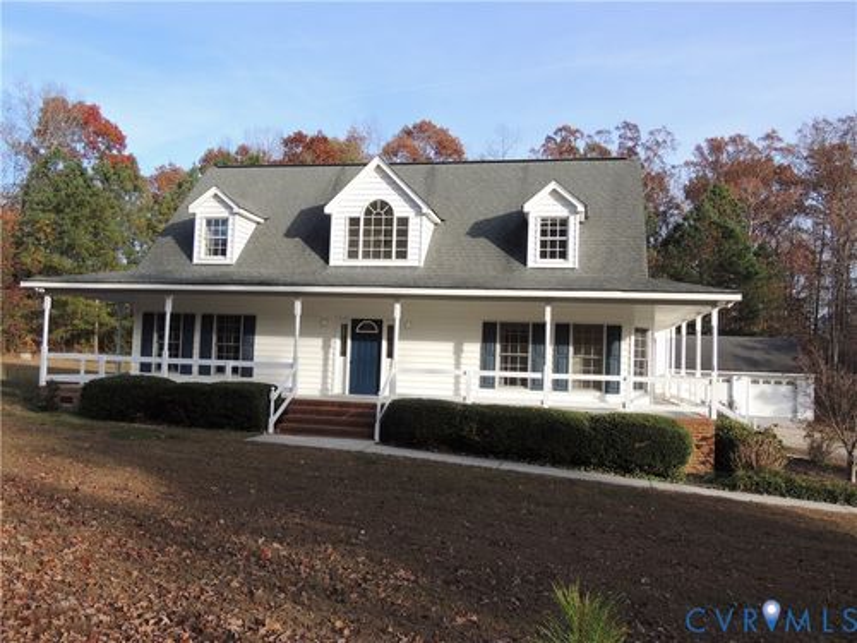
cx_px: 428
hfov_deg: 60.0
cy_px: 322
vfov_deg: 46.8
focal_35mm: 30
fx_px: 743
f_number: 3.1
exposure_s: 1/500
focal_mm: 5.3
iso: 100
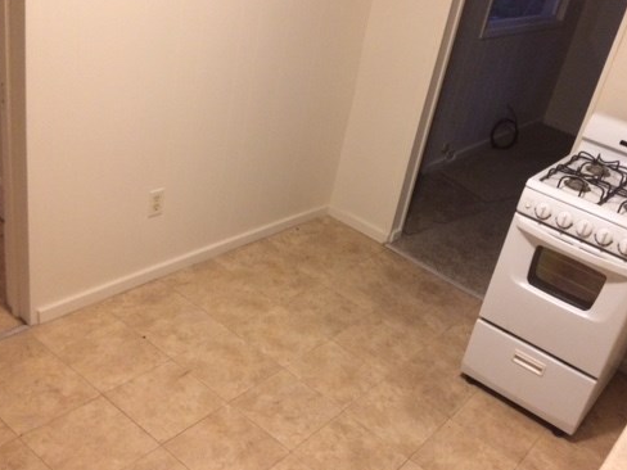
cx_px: 351
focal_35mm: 38
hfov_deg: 48.9
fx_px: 688
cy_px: 263
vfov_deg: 37.7
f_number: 2.2
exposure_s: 1/30
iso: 250
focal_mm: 4.15
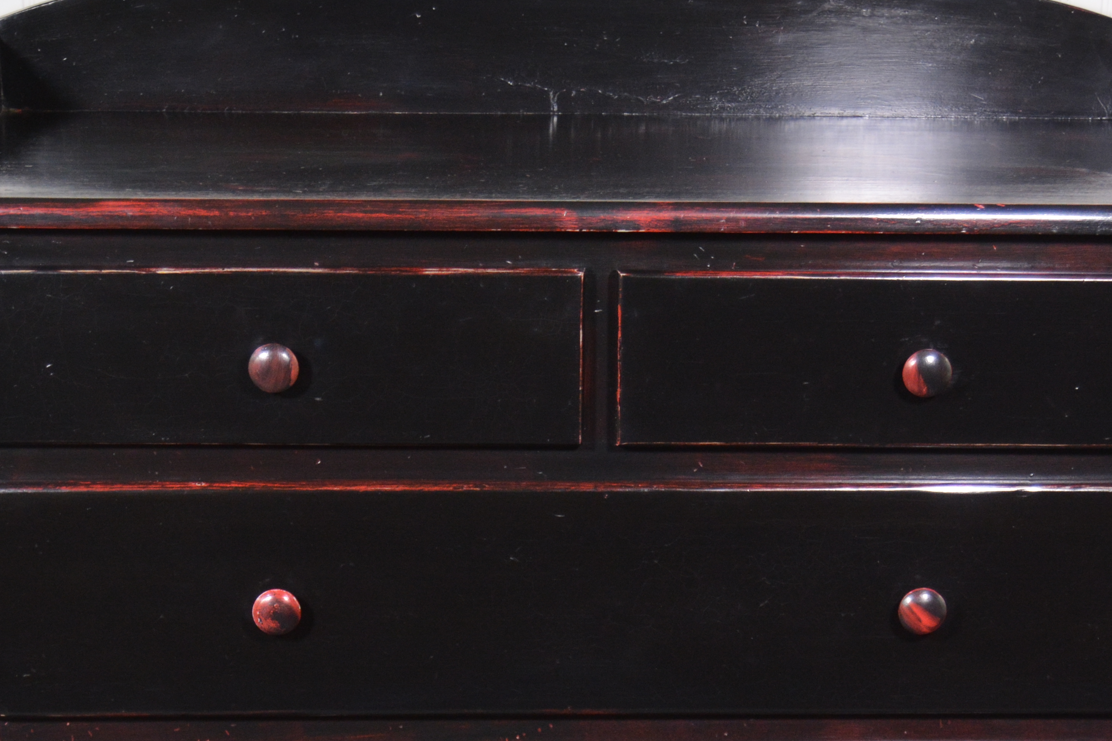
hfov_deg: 23.4
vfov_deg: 15.5
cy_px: 661
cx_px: 553
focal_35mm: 87
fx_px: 2687
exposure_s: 1/50
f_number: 4
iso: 800
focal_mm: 28
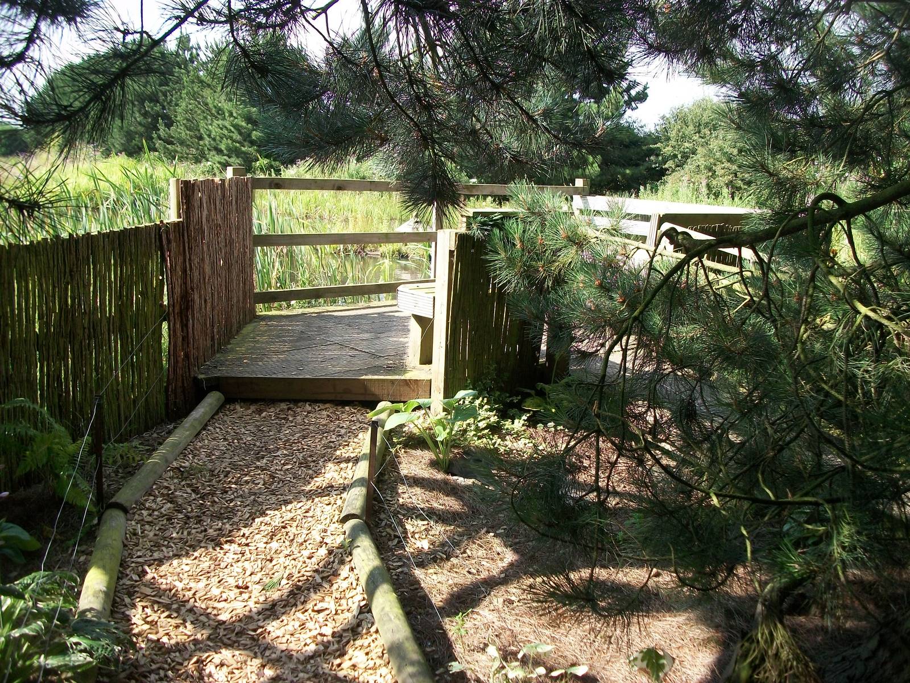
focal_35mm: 32
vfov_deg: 44.2
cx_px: 455
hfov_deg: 56.8
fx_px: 841
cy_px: 342
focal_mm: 5.7
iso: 80
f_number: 2.9
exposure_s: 1/320
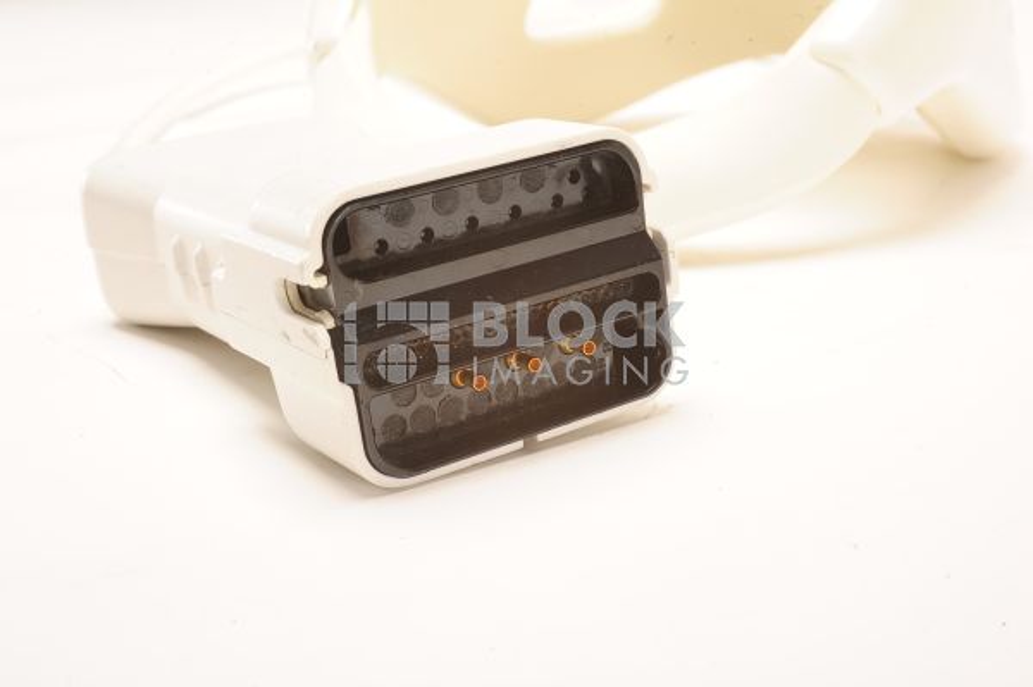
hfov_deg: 39.6
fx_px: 1434
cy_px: 344
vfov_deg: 26.9
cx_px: 516
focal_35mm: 50
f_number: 16
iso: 320
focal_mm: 50
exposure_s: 1/160
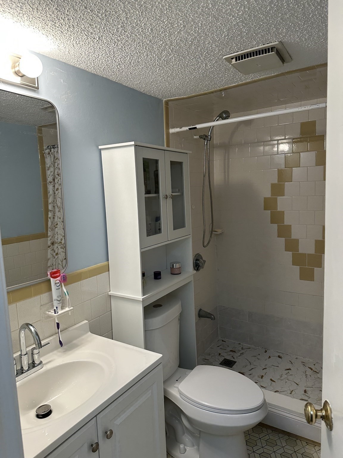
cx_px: 172
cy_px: 229
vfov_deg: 71.6
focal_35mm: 24
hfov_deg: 56.8
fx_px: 317
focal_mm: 6.86
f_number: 1.78
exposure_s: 1/120
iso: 160
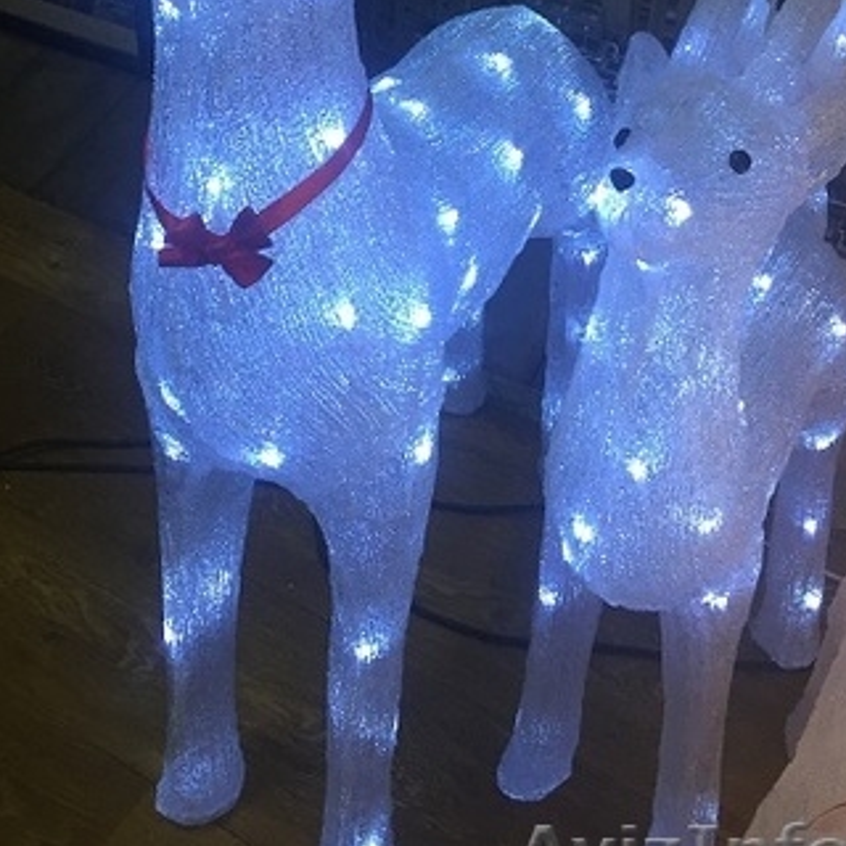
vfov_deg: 33.7
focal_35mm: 48
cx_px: 404
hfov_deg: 35.3
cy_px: 100
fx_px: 1327
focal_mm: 4.15
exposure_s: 1/33
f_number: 2.2
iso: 64
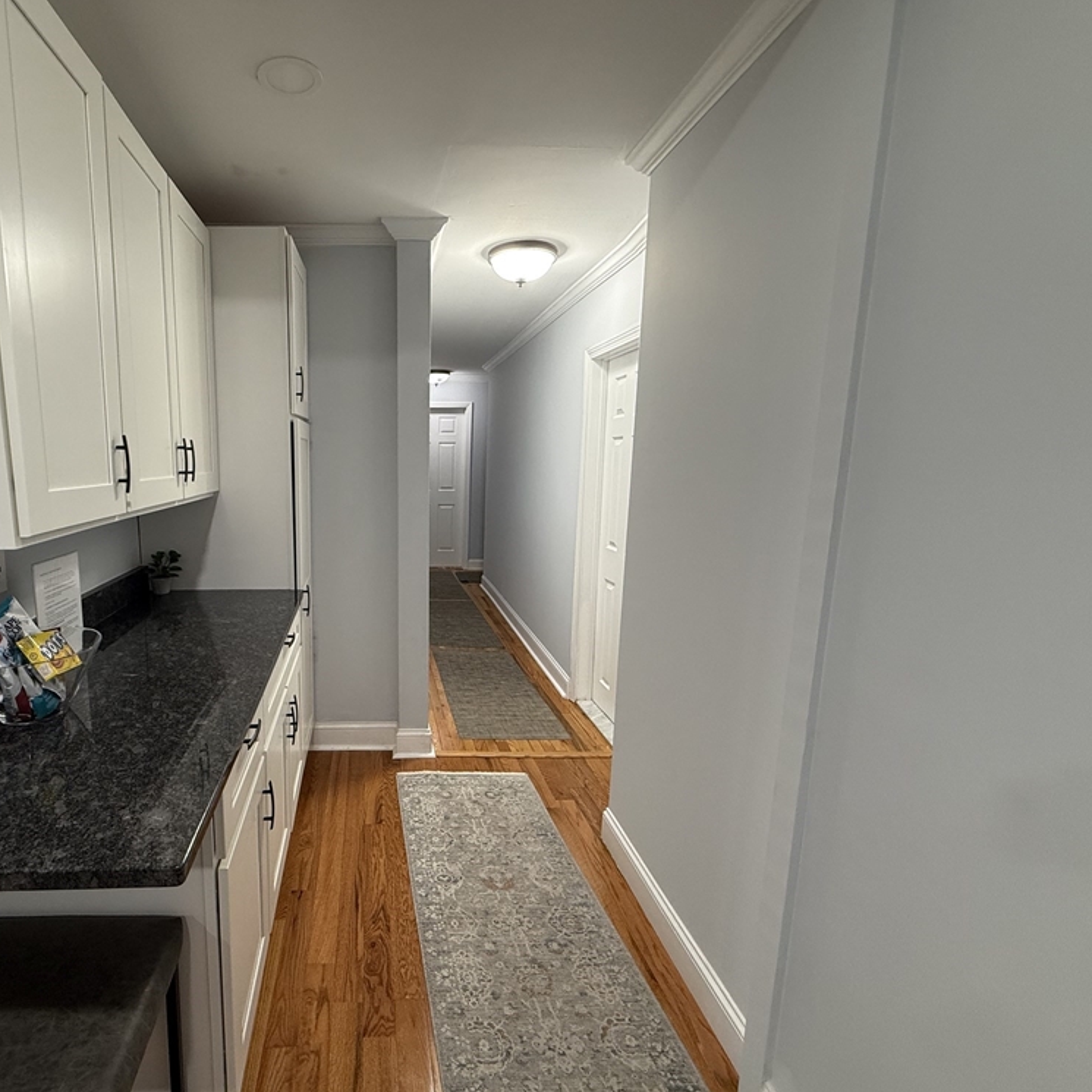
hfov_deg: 81.9
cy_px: 556
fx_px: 607
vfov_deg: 84.0
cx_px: 388
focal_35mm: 17
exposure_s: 1/60
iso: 200
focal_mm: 2.22
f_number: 2.2
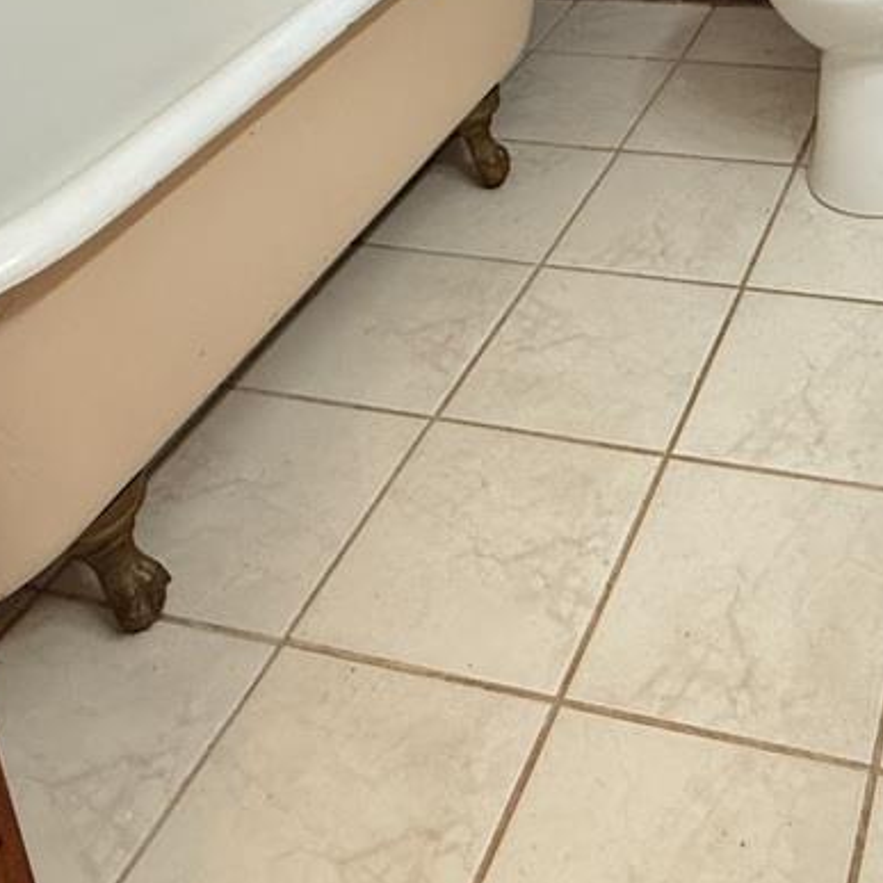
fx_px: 1328
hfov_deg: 34.9
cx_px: 773
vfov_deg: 30.3
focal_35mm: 46
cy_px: -221
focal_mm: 2.22
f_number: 2.2
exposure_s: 1/60
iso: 200
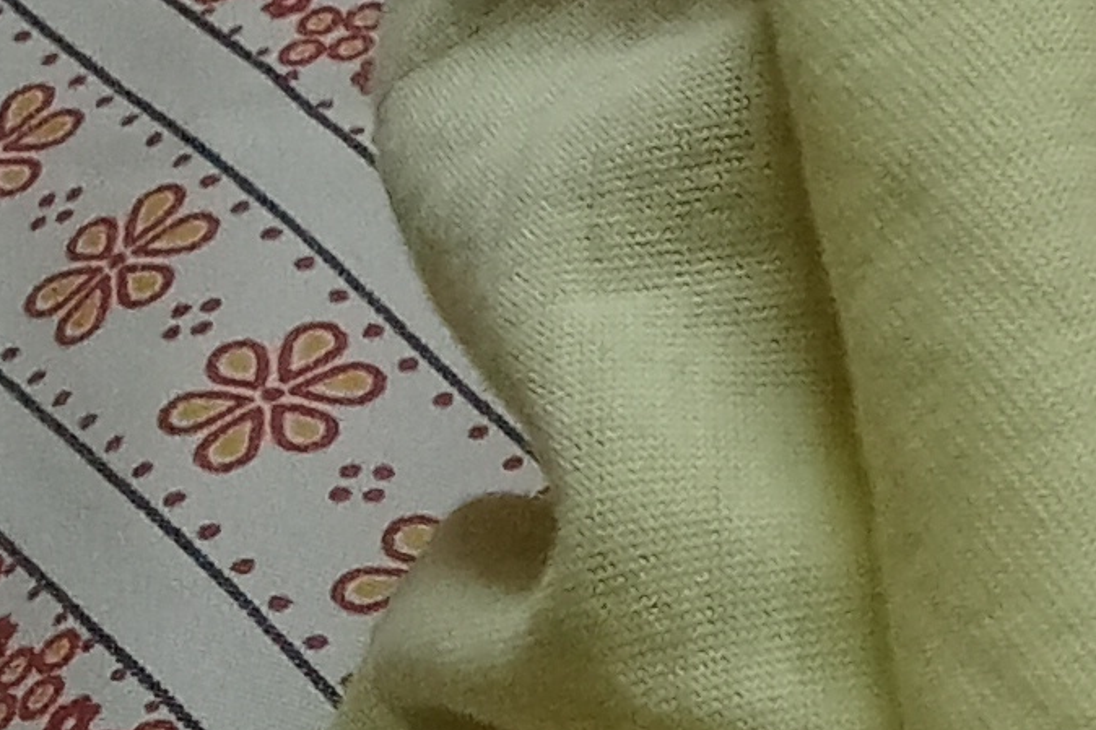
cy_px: 231
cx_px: 1955
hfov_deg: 13.2
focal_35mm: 141
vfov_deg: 9.7
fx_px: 4291
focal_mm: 2.78
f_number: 2
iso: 320
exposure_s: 1/33.3
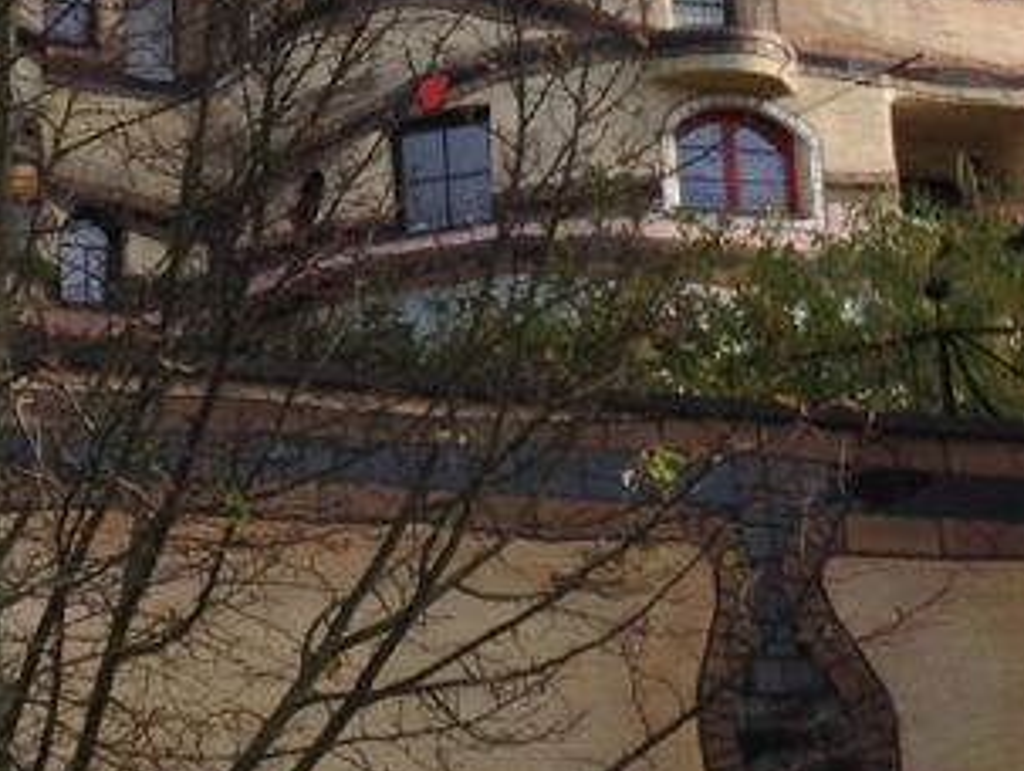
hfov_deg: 11.4
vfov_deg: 8.5
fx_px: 5124
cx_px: 260
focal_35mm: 173
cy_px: -201
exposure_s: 1/1042
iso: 50
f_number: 2.4
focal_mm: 4.28
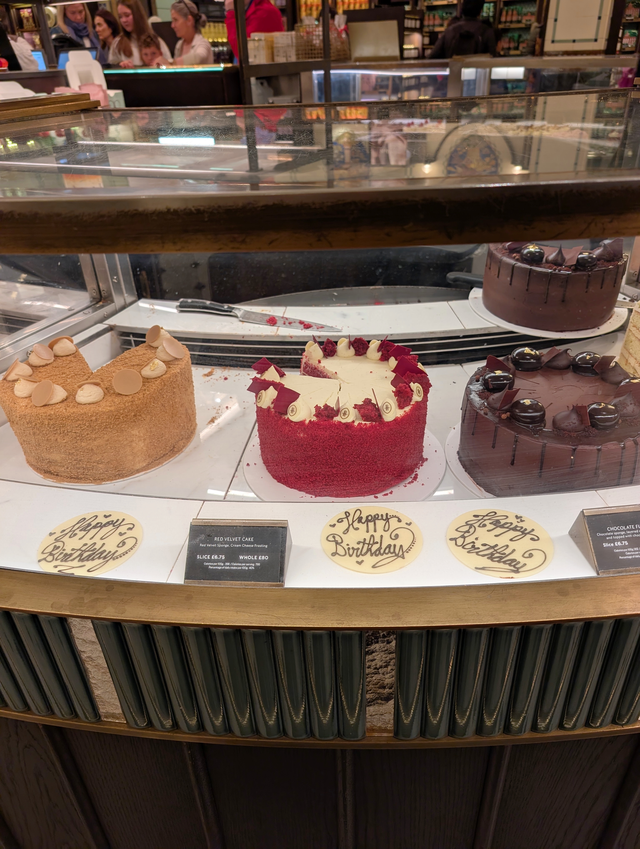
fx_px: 590
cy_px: 424
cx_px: 320
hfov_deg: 56.9
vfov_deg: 71.5
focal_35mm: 24
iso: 35
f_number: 1.68
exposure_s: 1/25
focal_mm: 6.9
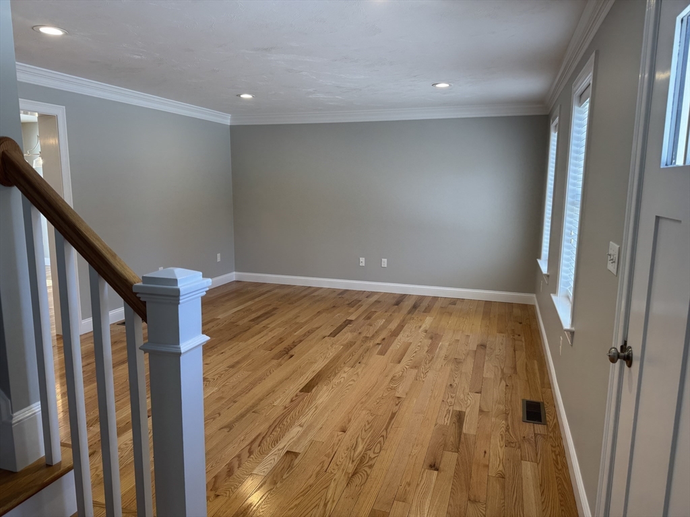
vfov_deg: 56.8
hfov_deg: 71.6
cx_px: 345
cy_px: 258
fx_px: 478
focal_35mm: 24
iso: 80
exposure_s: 1/120
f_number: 1.78
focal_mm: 6.76
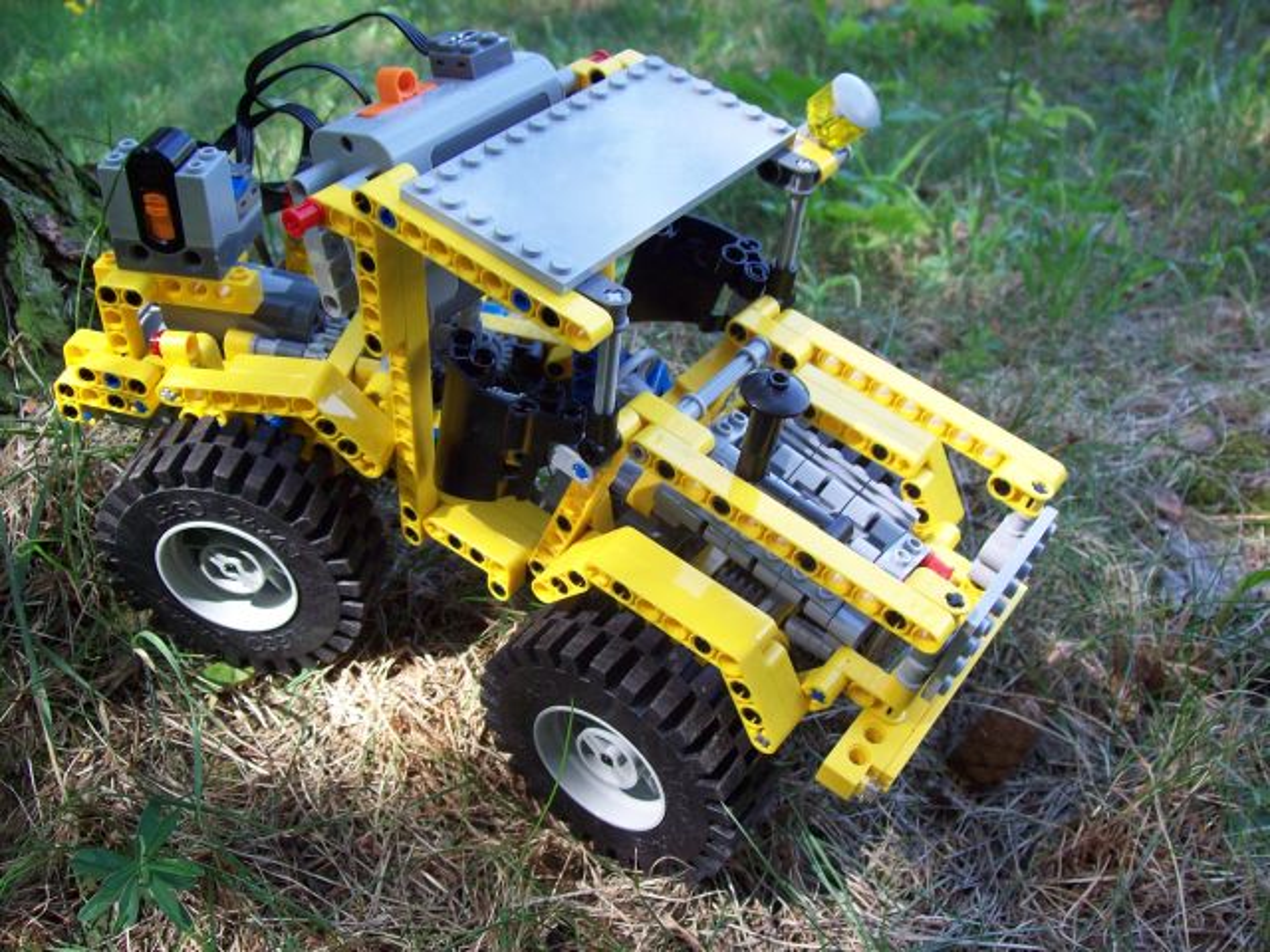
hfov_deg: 51.4
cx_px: 635
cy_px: 476
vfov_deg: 39.7
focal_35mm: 36
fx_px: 1321
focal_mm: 6
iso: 80
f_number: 2.7
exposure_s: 1/135
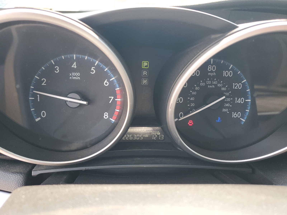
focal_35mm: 26
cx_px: 144
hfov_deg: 67.3
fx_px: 216
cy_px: 108
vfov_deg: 53.1
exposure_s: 1/120
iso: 86
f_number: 1.5
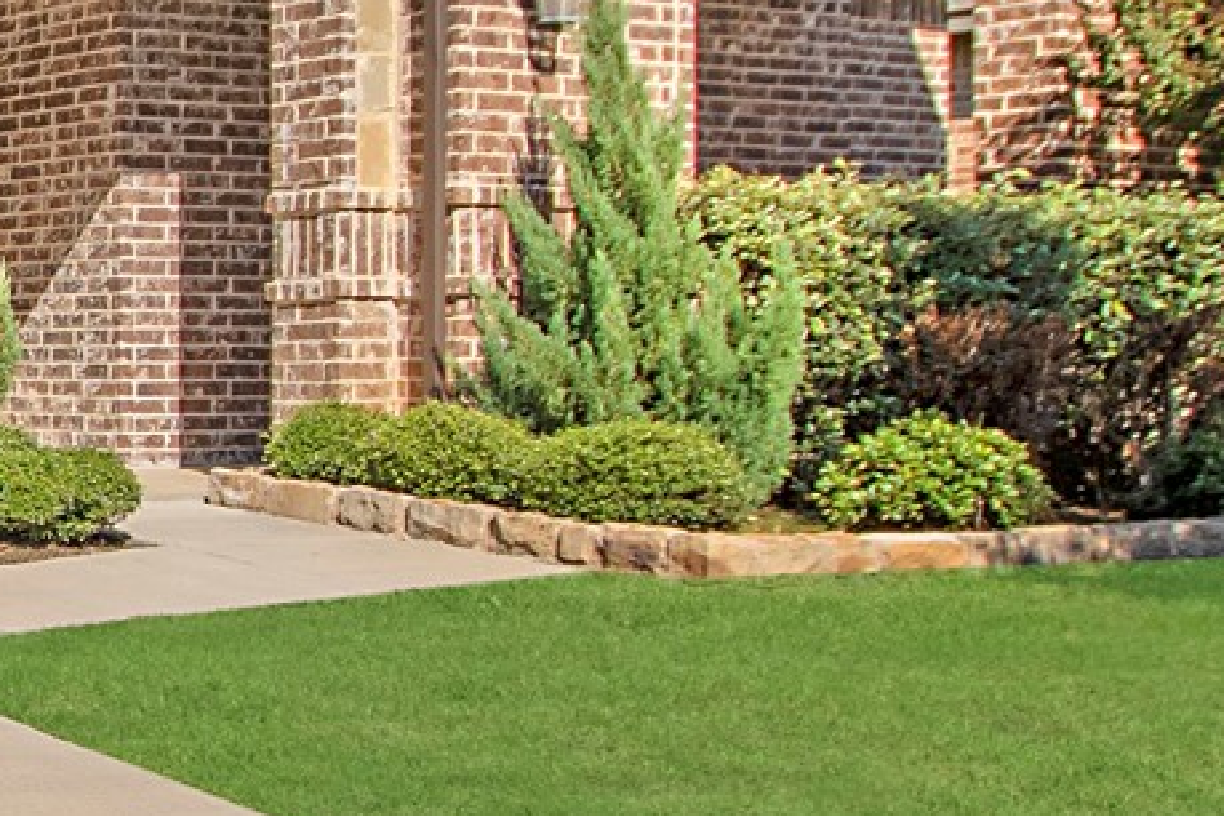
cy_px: 348
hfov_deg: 23.7
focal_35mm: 71
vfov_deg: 19.2
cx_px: -517
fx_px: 2414
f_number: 5
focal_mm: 10
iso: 100
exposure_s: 1/1250
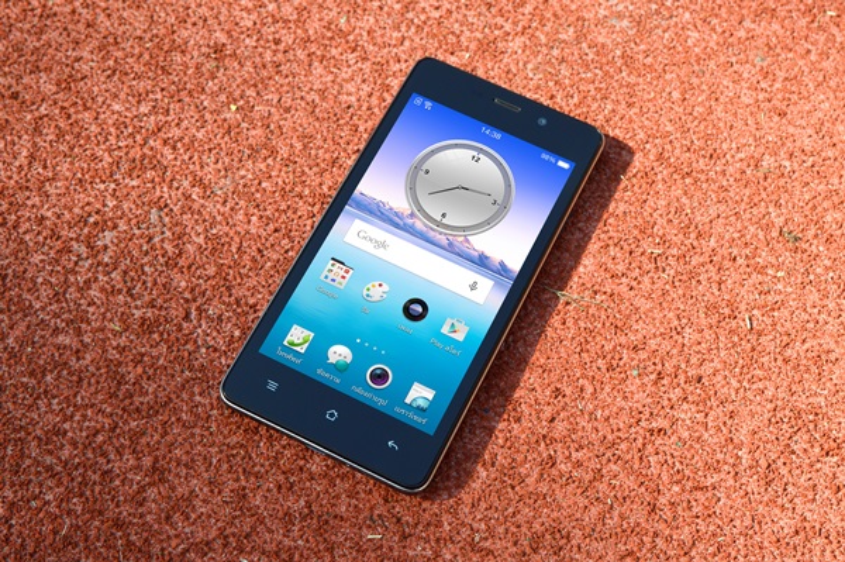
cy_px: 281
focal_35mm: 57
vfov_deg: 23.7
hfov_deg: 35.1
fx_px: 1337
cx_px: 422
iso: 200
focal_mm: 38
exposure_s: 1/160
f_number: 9
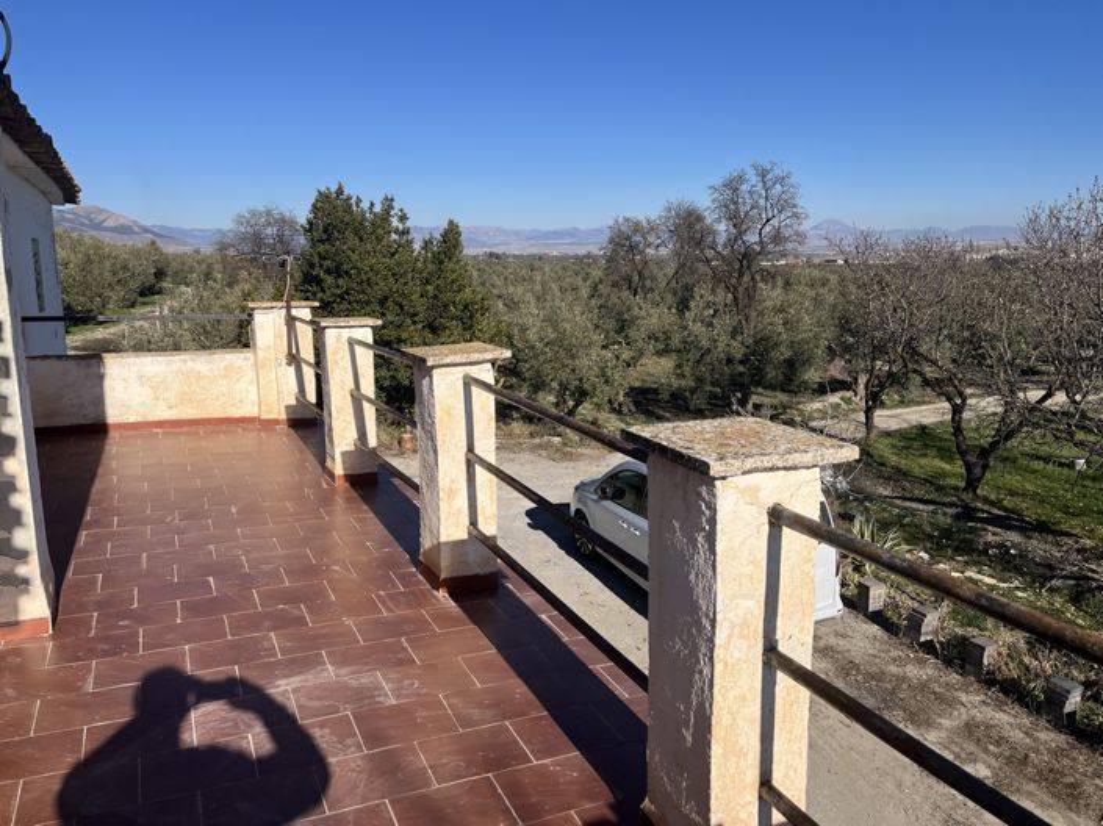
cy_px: 413
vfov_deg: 53.0
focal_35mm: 26
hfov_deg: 67.3
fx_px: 828
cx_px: 552
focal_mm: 5.1
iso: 50
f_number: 1.6
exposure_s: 1/5848
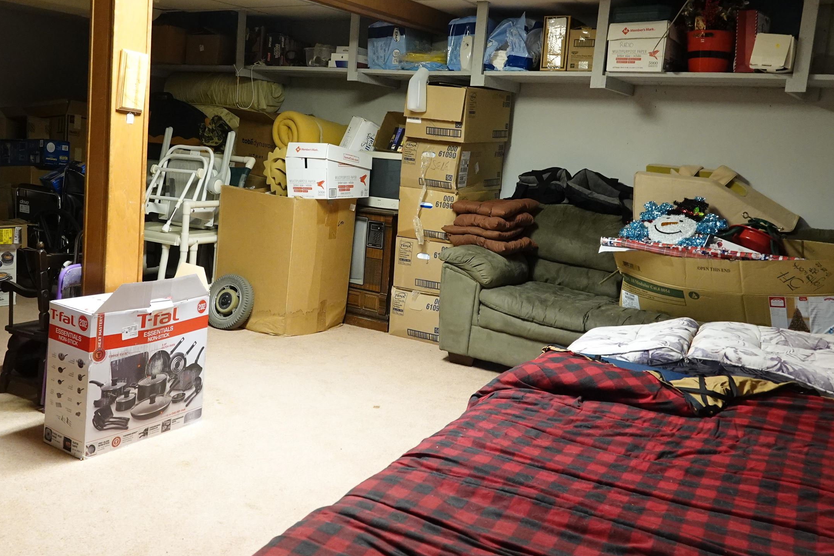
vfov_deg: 38.8
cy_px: 231
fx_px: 788
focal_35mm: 34
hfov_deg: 55.6
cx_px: 367
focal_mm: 8.8
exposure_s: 1/30
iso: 1250
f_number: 2.4
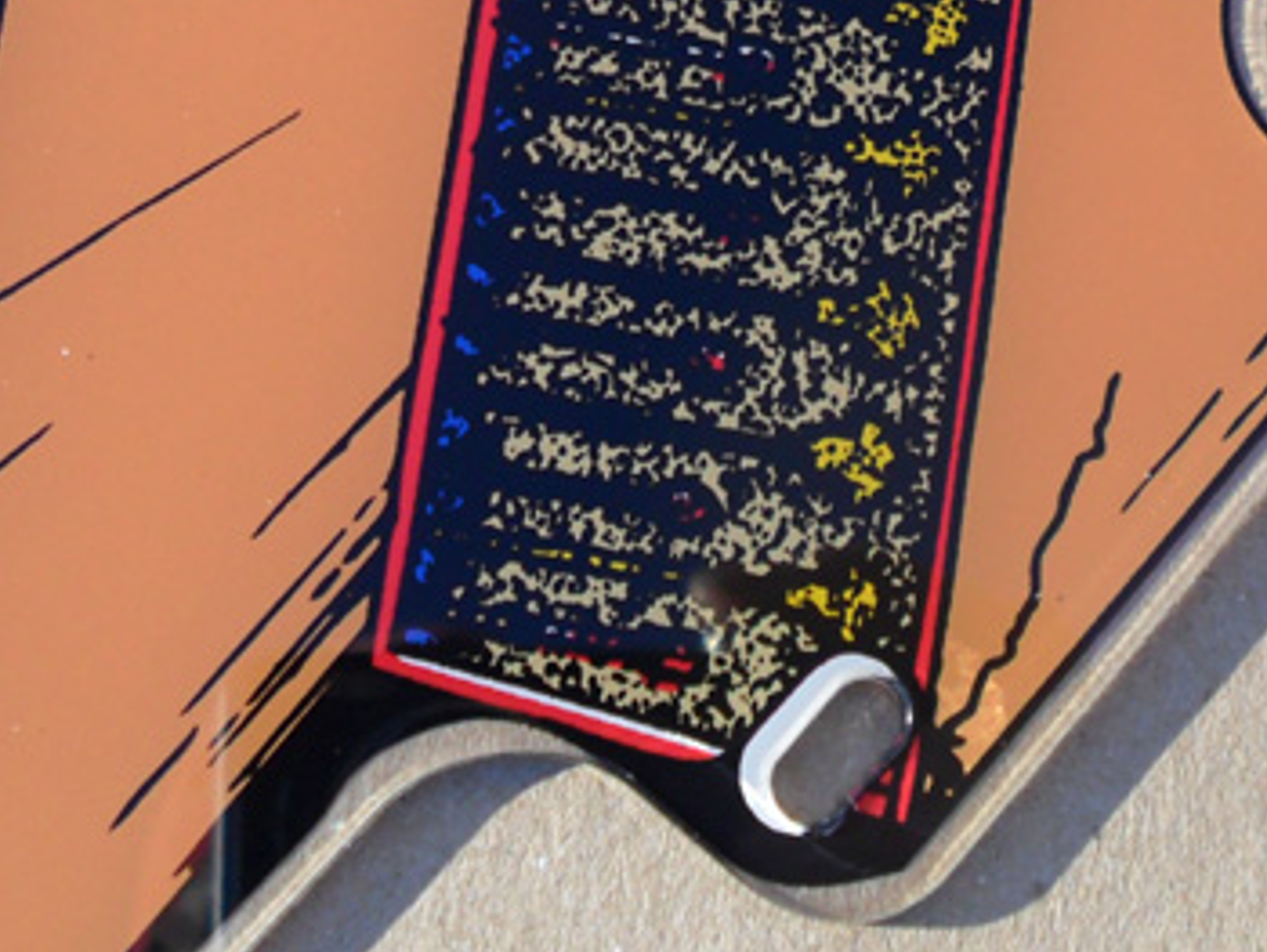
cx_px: 550
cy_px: 47
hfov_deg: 24.4
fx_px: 2930
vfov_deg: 18.1
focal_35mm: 80
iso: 80
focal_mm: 6.3
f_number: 3
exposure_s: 1/500
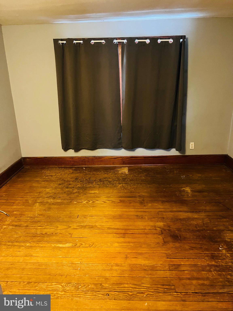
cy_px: 156
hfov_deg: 53.1
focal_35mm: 26
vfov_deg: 67.3
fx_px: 233
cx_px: 116
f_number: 1.5
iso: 640
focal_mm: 5.7
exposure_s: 1/30
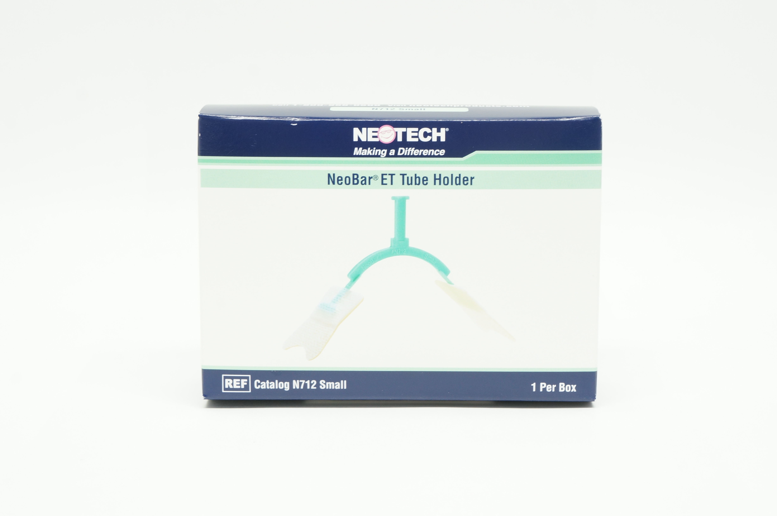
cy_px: 258
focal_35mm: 69
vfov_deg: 19.7
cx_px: 388
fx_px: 1488
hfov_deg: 29.3
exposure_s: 1/13
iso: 400
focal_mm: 46
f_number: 11
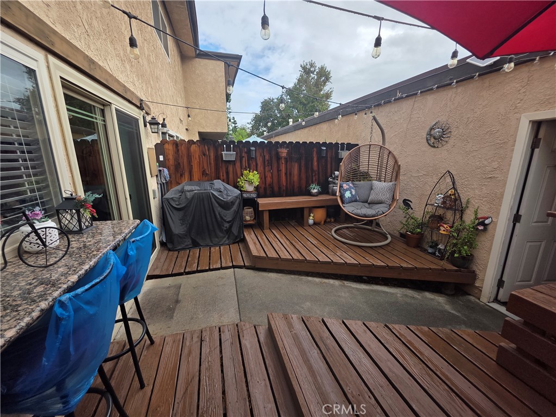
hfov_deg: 106.2
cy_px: 208
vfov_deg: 89.9
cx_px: 278
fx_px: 209
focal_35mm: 13
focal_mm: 2.2
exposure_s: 1/746
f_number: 1.9
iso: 40
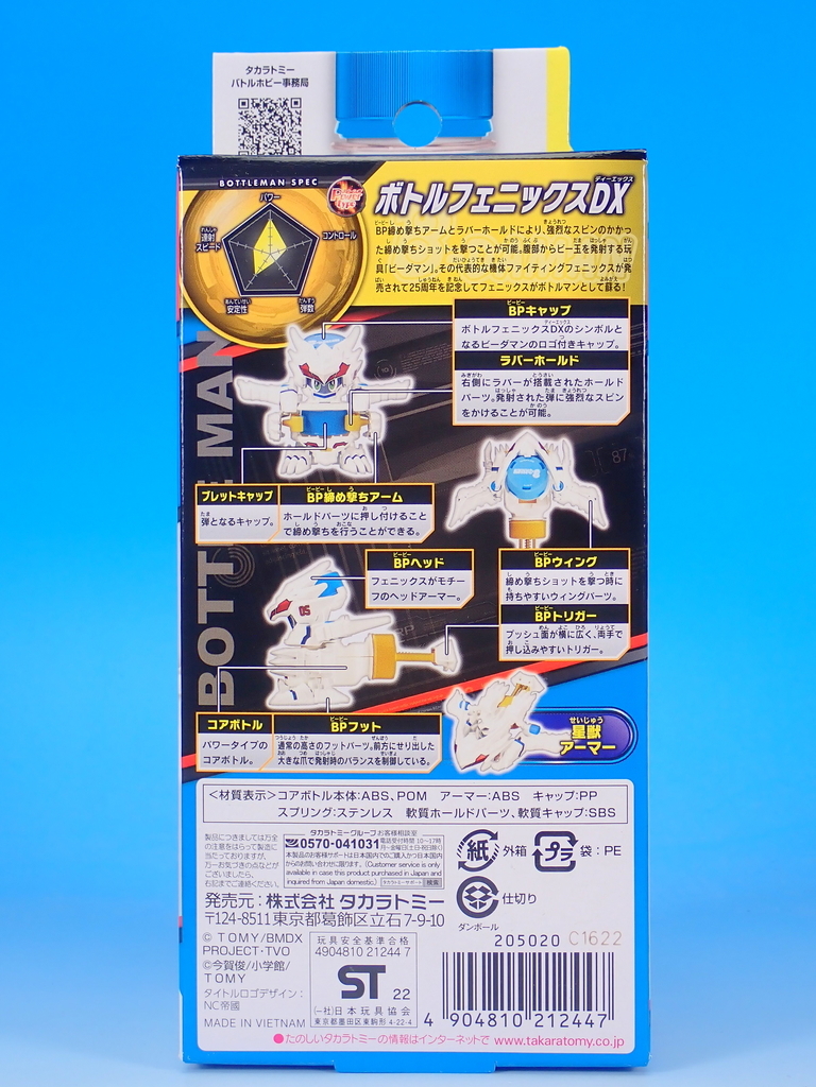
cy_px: 544
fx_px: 2232
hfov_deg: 20.7
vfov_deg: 27.4
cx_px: 408
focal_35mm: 71
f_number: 5.6
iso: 100
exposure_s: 1/8
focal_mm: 12.73
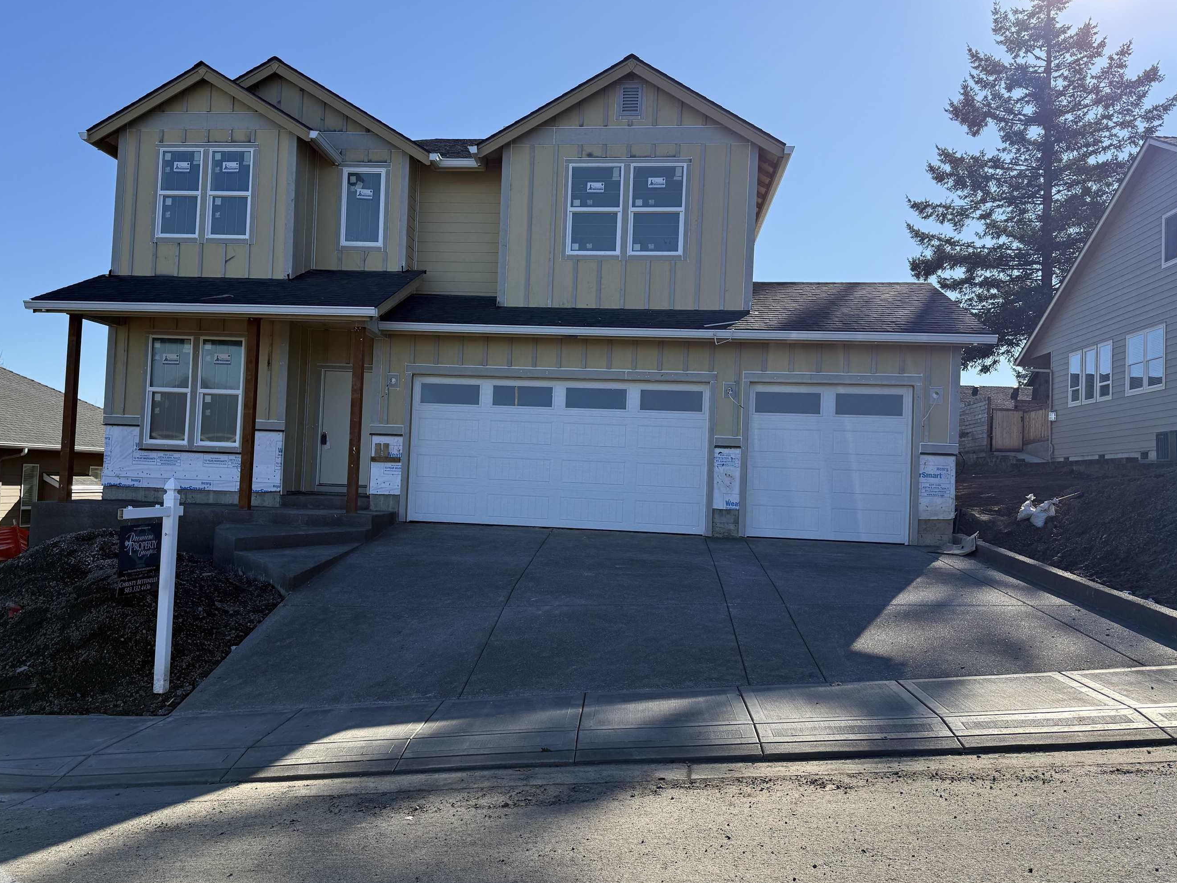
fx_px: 952
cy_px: 439
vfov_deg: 49.7
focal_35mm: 28
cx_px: 546
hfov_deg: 63.4
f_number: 1.78
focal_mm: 6.76
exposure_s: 1/3953
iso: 100
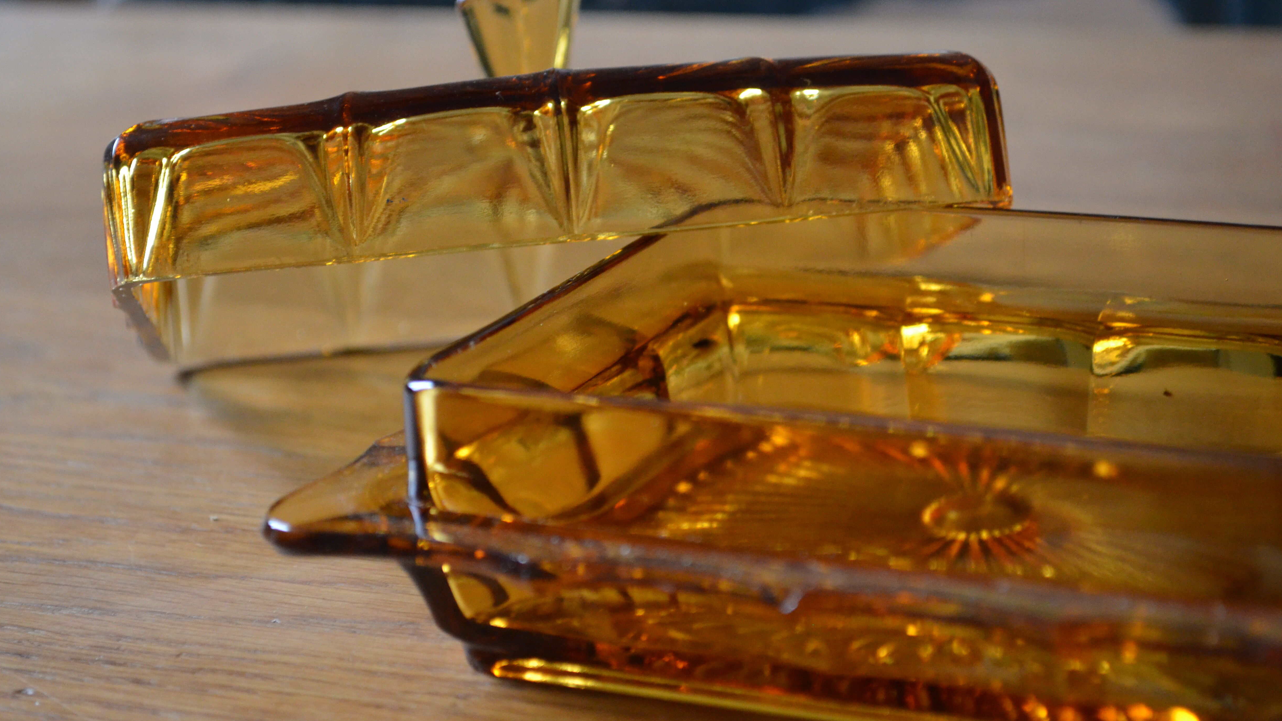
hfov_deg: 24.6
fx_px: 2941
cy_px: 374
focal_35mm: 87
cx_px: 640
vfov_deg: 14.0
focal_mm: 55
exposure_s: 1/30
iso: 2500
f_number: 5.6
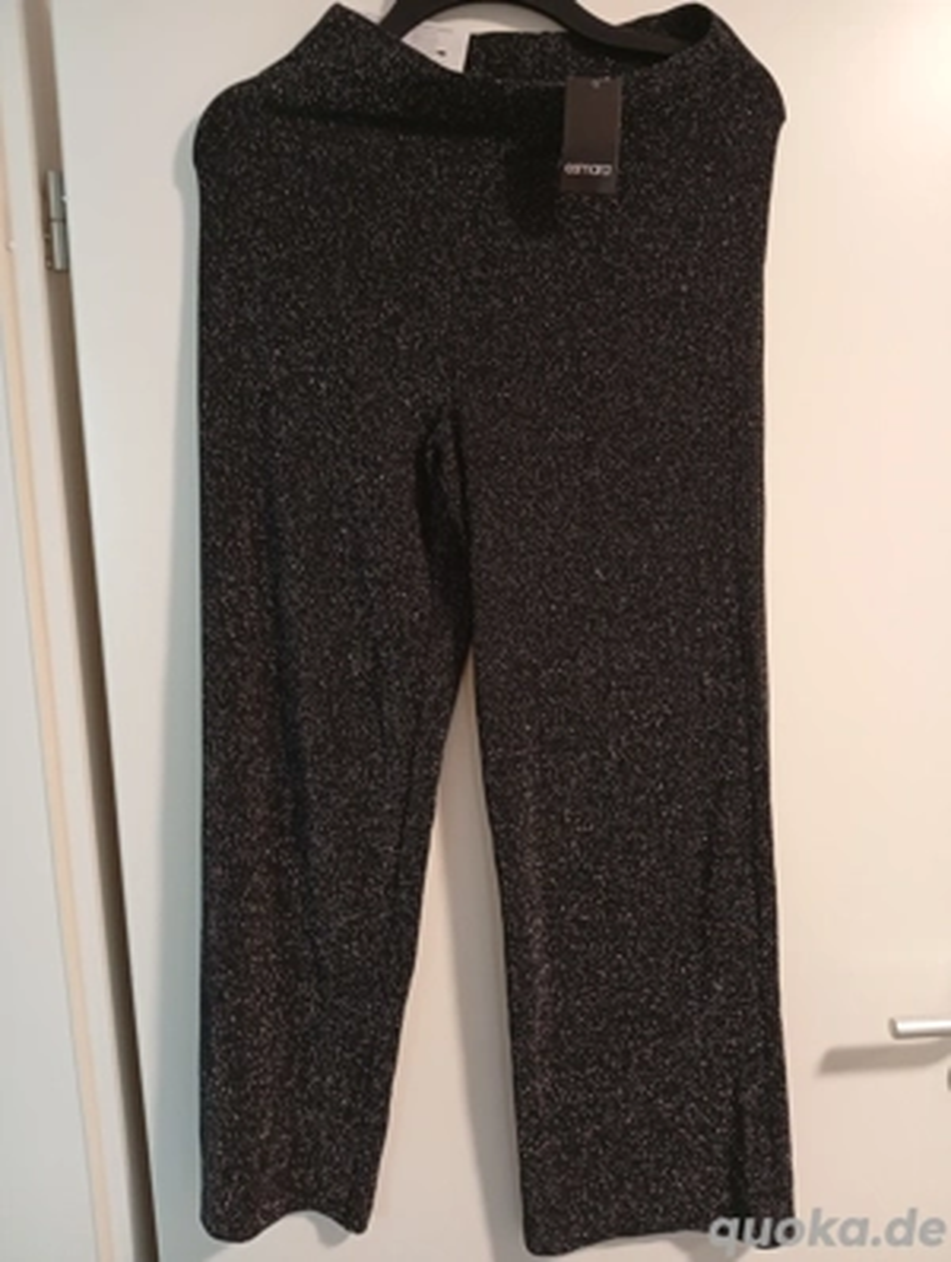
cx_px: 476
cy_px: 631
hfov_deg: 51.5
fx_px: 986
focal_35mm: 27
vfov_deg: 65.2
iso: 810
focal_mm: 3.98
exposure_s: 1/20
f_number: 1.8
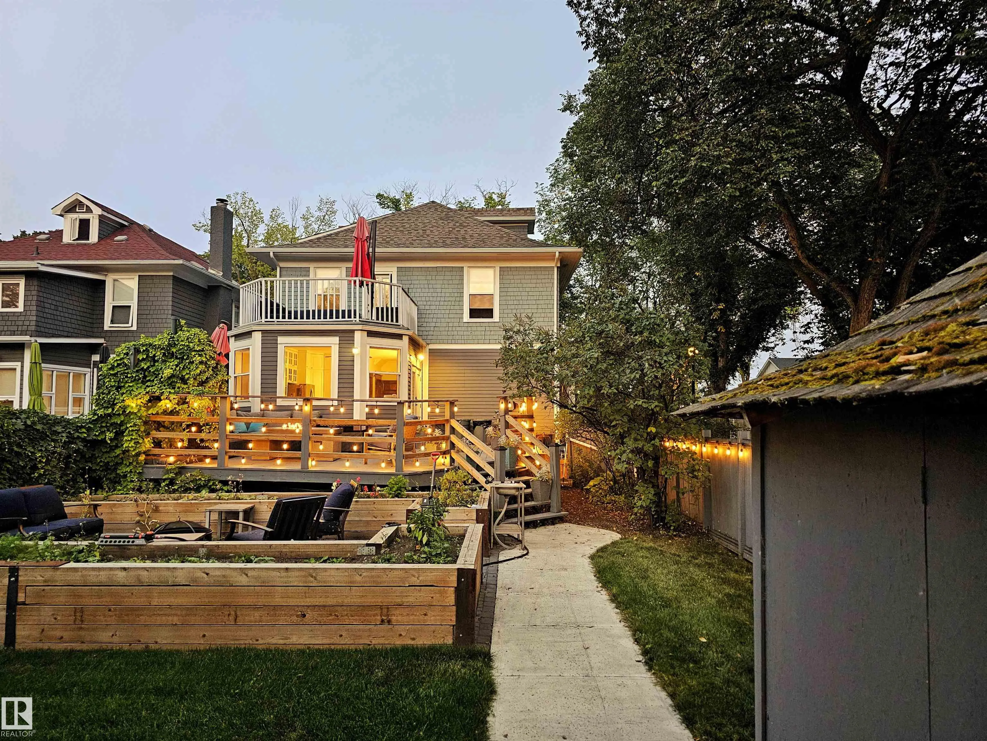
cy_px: 370
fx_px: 656
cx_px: 494
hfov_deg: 73.9
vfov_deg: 58.9
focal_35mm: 23
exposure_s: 1/120
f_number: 1.7
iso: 640
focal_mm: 6.3
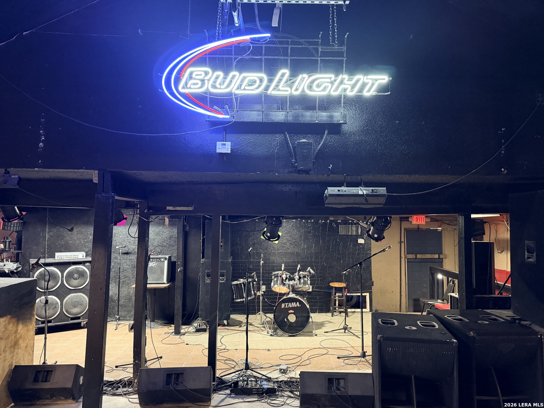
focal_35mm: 24
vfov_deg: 56.8
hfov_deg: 71.6
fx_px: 377
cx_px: 272
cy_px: 204
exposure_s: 1/30
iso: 800
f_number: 1.78
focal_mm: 6.76
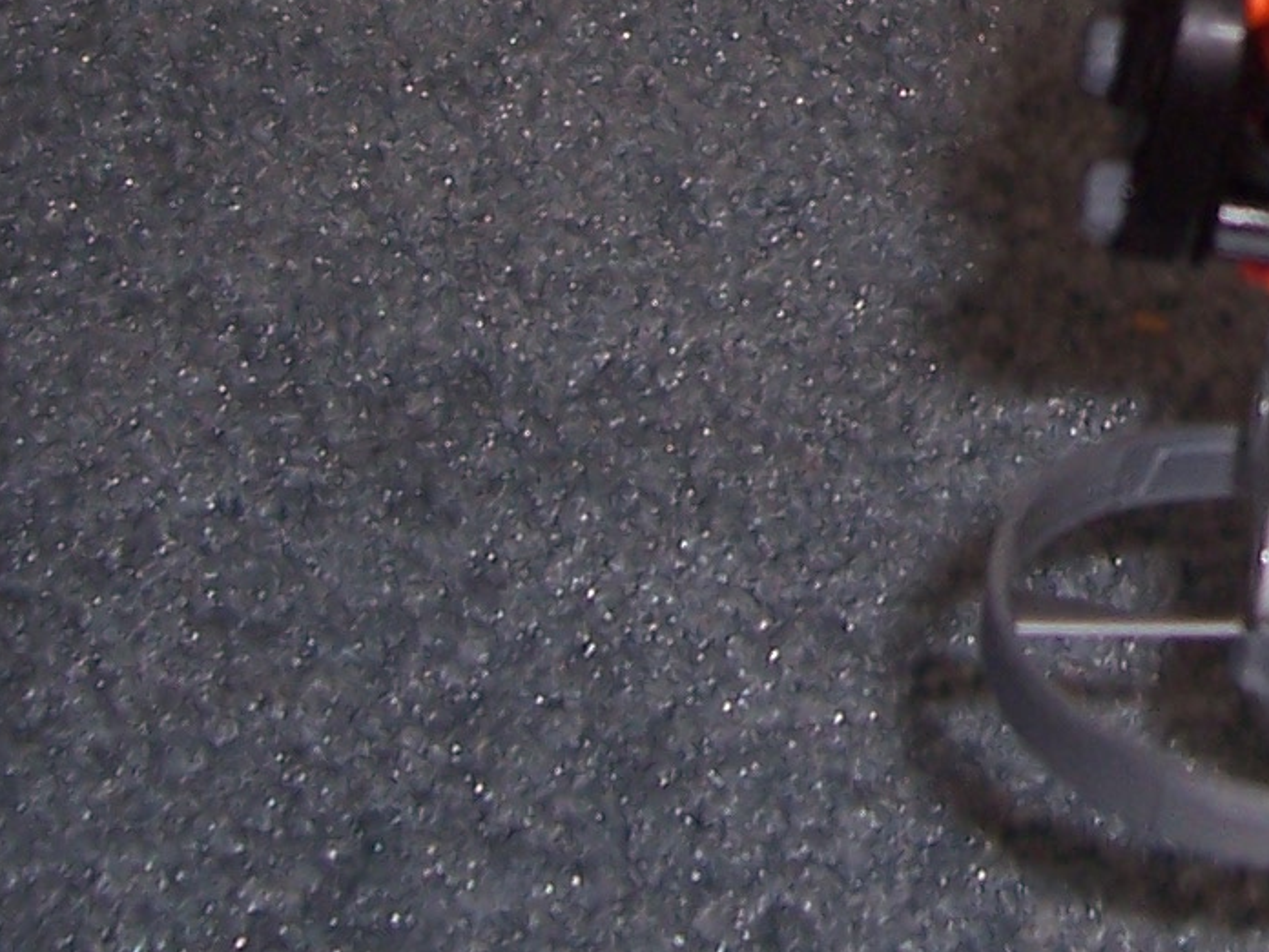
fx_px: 4582
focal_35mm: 125
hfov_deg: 15.0
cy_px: -536
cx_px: 1656
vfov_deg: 11.3
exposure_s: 1/60
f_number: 2.7
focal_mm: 5.6
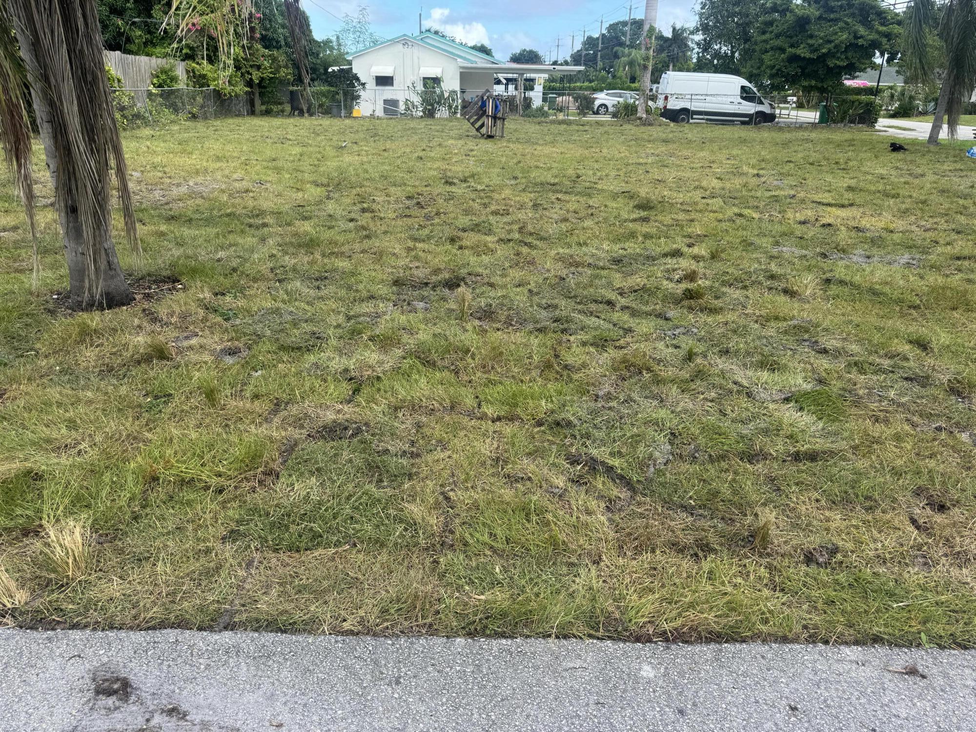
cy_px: 366
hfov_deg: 71.6
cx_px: 488
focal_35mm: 24
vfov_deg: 56.8
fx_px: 677
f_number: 1.78
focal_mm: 6.76
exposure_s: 1/1215
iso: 80
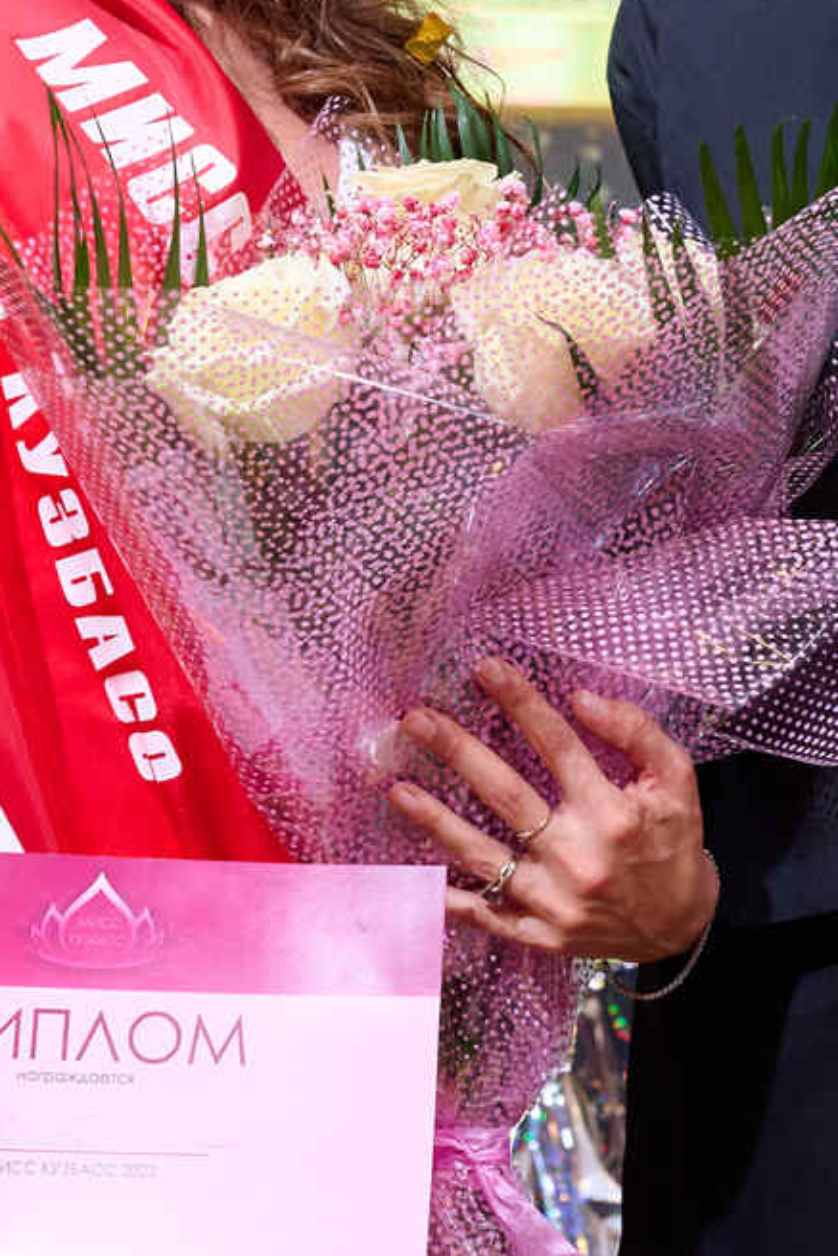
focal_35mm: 123
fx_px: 4292
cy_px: 370
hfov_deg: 11.1
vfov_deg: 16.6
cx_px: 498
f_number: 5.6
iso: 1600
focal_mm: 42
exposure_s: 1/250
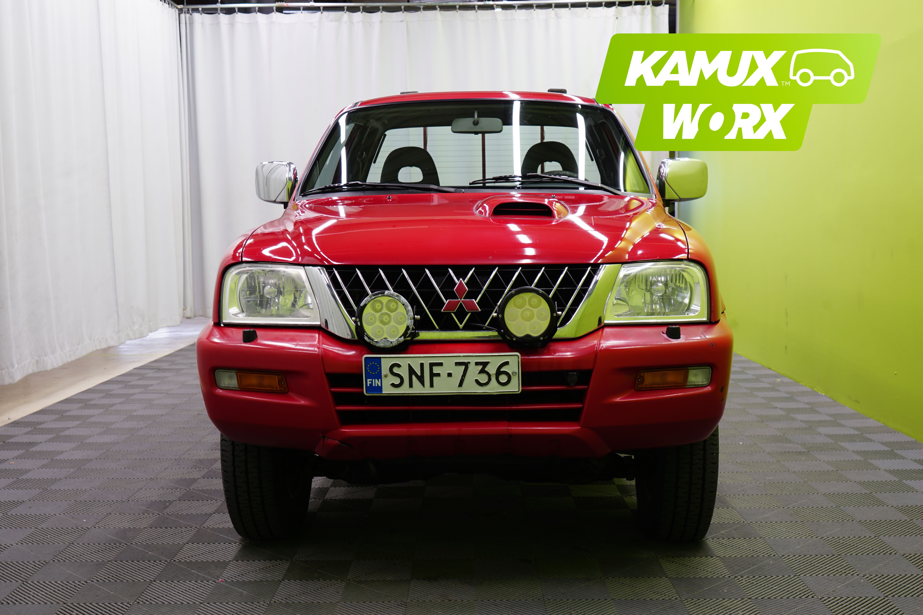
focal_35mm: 40
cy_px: 308
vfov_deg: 33.4
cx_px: 462
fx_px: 1025
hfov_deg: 48.5
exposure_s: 1/8
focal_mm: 40
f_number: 8
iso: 160
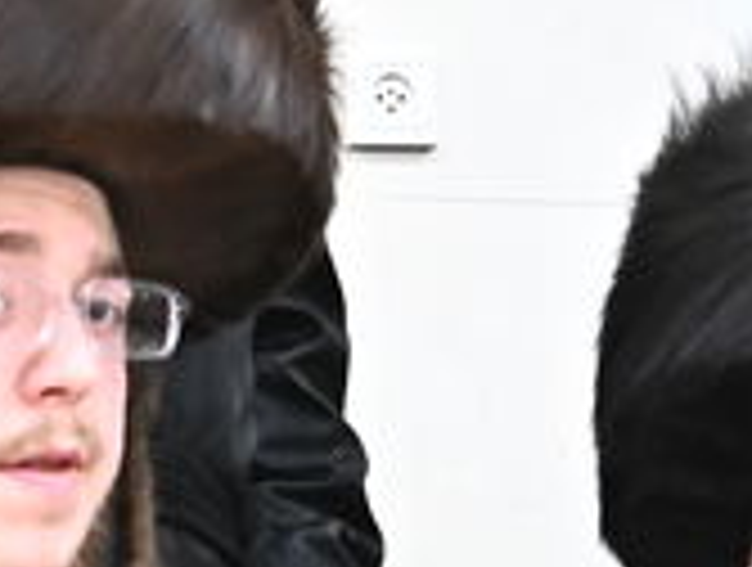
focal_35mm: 241
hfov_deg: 8.2
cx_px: 671
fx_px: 5247
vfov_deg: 6.2
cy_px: 502
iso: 3200
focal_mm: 30
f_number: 4
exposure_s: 1/200
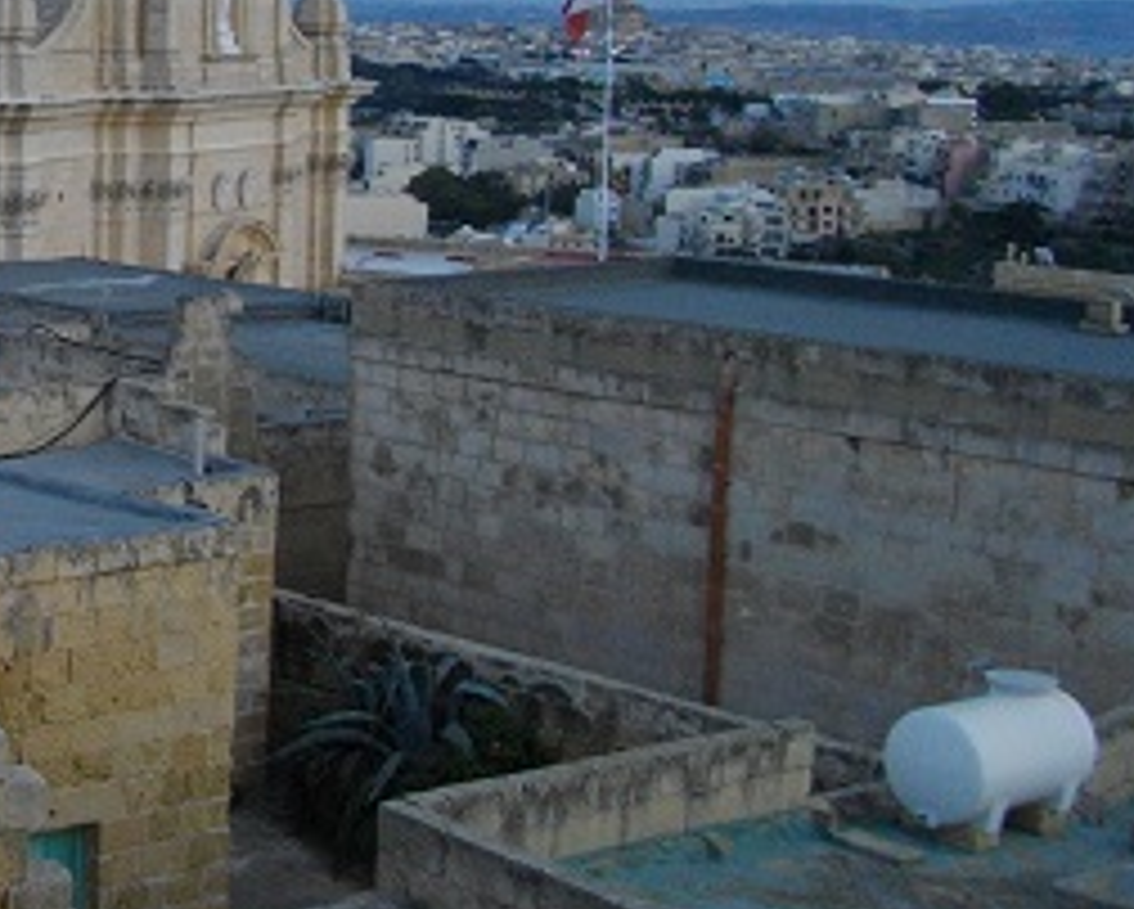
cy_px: 216
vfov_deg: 21.1
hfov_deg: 24.4
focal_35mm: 72
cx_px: -148
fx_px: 2418
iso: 200
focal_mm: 5.7
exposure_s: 1/80
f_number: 2.9
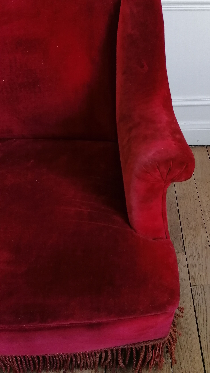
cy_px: 167
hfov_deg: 33.2
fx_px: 346
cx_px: 153
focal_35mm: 35
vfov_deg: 56.5
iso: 320
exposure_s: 1/30
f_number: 1.8
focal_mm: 4.75
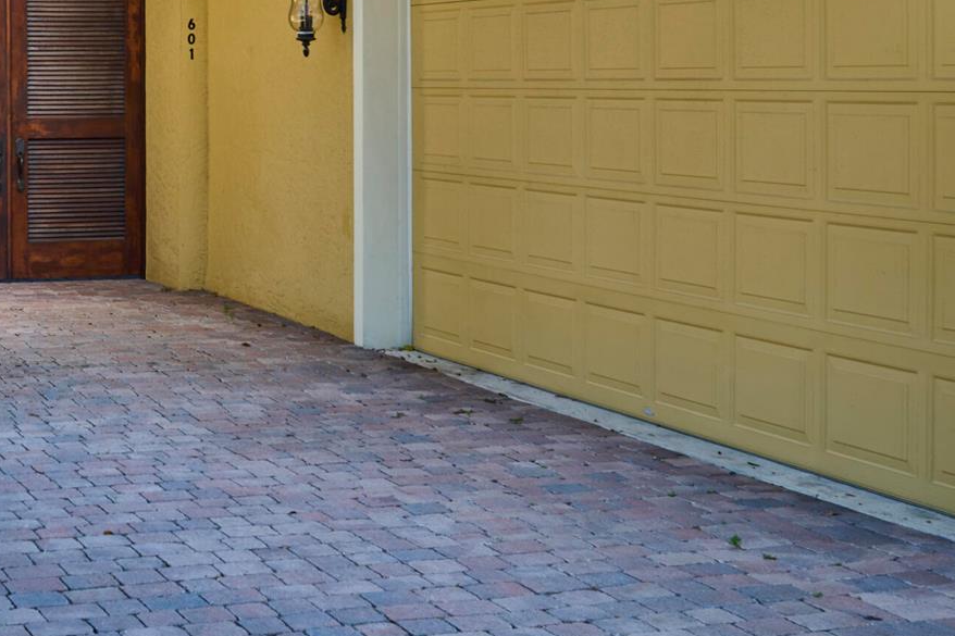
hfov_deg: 27.2
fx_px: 1856
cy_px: -6
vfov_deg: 18.9
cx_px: -11
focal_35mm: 70
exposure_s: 1/100
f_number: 8
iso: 100
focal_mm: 30
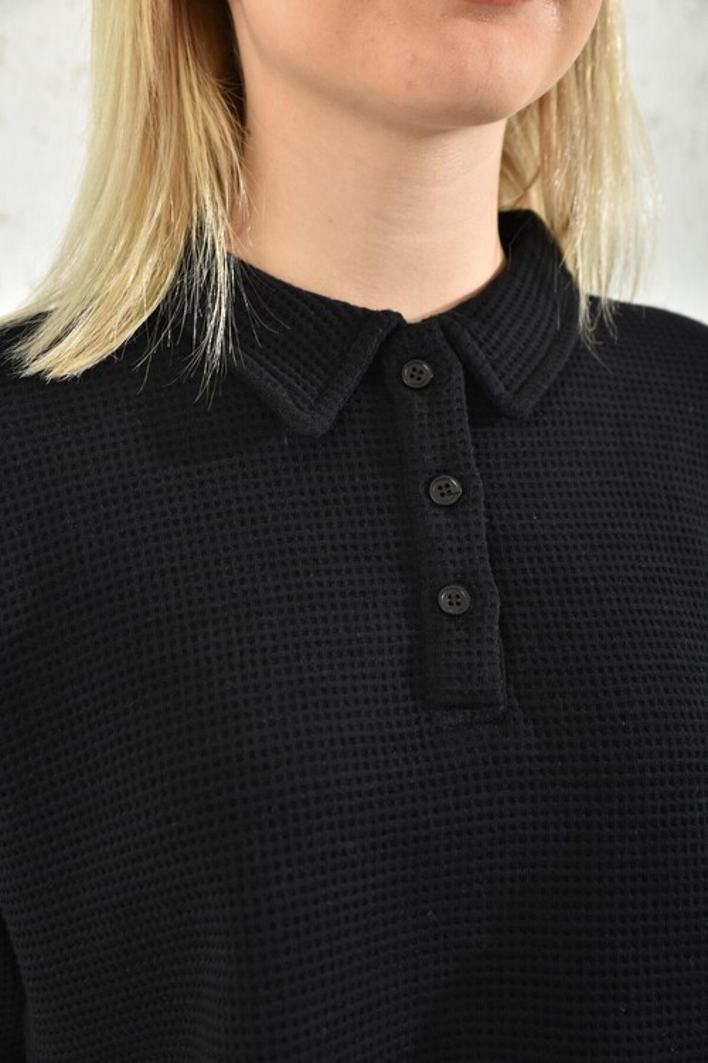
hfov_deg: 27.0
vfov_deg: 39.6
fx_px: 1475
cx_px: 354
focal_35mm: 50
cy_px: 532
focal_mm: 50
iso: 100
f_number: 7.1
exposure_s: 1/160
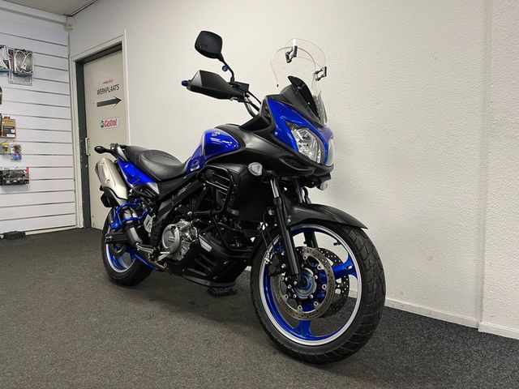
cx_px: 260
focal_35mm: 26
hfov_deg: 67.3
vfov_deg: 53.1
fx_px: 390
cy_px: 194
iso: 80
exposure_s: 1/50
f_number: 1.6
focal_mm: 5.1
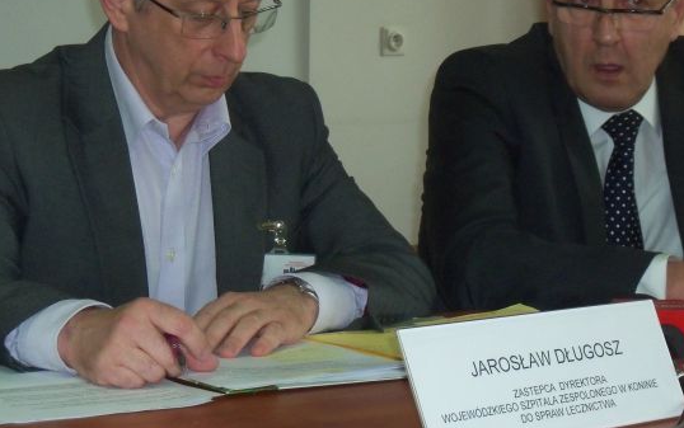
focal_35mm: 113
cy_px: 112
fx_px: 2108
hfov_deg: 18.4
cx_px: 320
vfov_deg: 11.6
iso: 250
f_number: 4.6
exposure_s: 1/80
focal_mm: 13.7
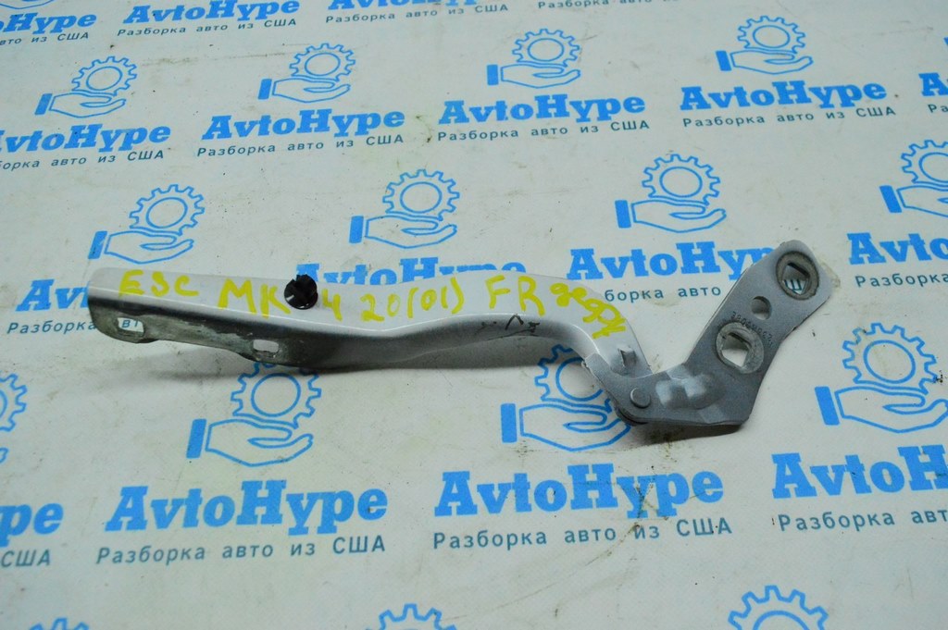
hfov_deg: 62.0
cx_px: 474
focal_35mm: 30
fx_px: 789
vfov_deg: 43.5
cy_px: 315
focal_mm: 20
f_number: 6.3
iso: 6400
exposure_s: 1/800
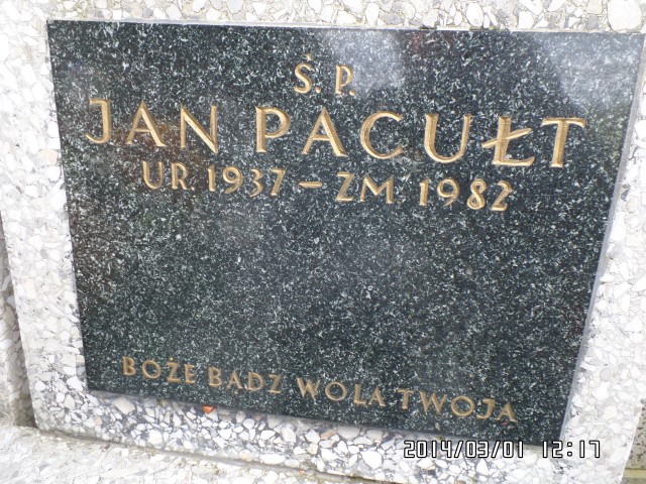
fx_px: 429
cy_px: 242
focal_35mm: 23
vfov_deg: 58.9
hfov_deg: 73.9
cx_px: 323
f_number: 3.5
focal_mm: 4.1
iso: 100
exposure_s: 1/45
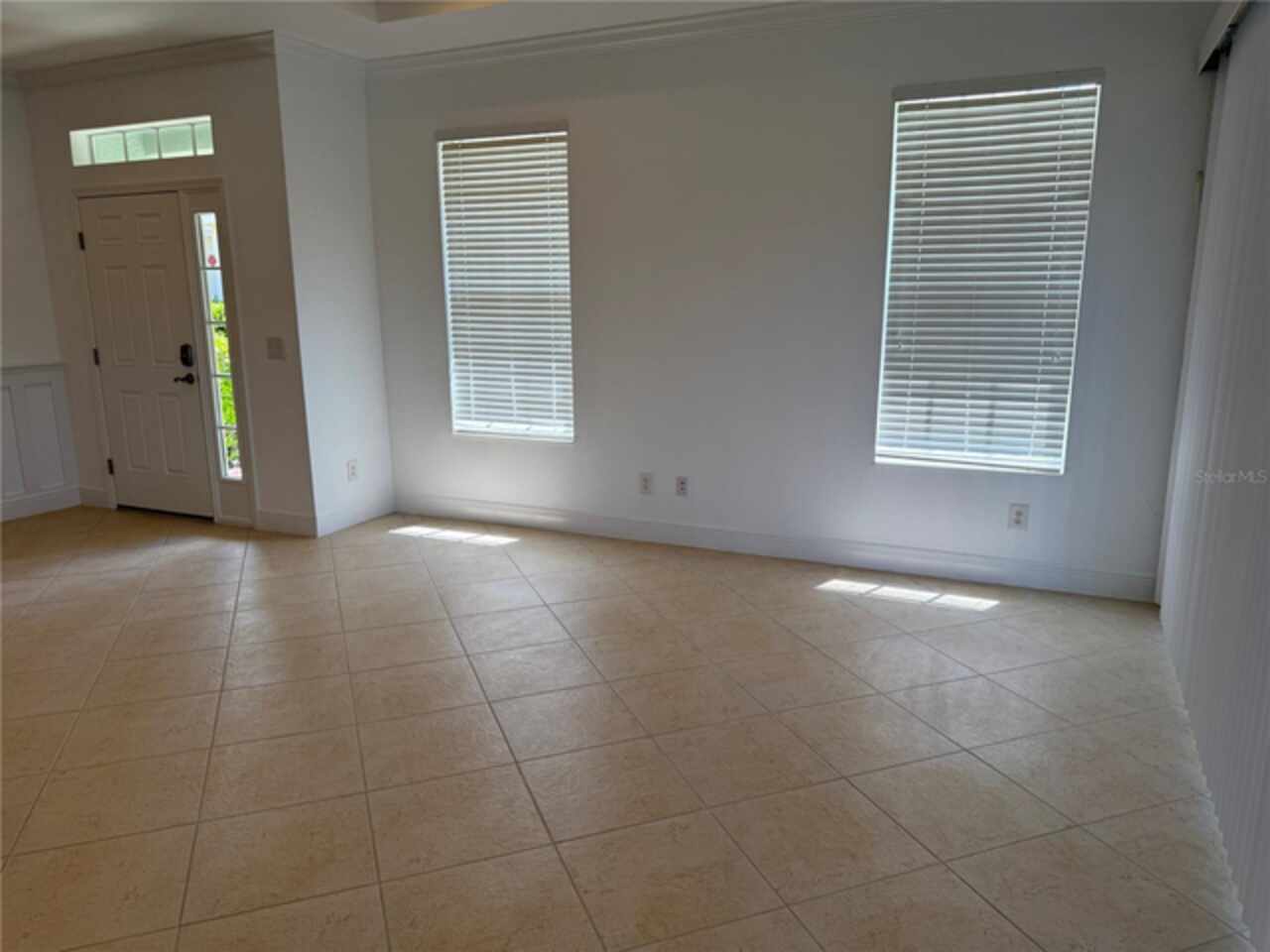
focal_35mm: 24
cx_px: 635
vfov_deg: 56.8
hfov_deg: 71.6
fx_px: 881
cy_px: 476
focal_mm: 6.76
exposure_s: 1/355
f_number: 1.78
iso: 100
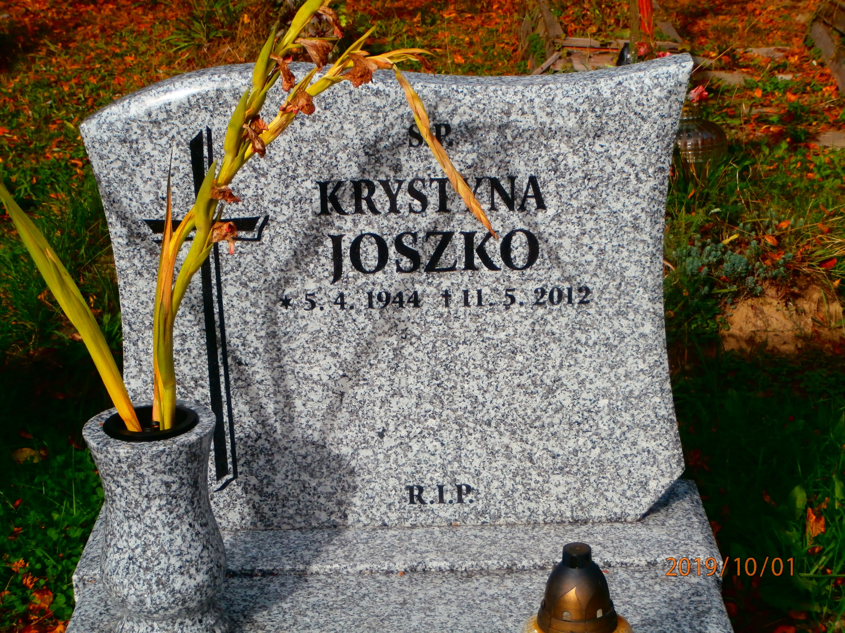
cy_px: 316
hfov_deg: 28.6
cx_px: 422
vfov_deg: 21.6
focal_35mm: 68
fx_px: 1660
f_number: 4.7
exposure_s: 1/640
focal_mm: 12.1
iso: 100
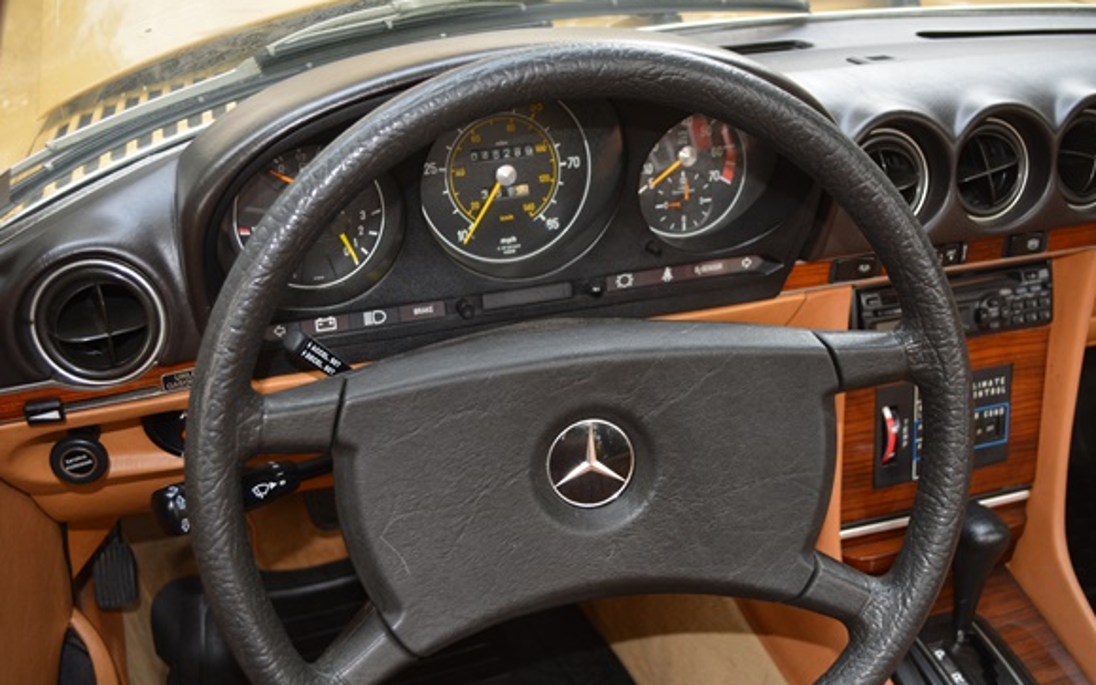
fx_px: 1135
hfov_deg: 51.5
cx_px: 553
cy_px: 367
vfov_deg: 33.6
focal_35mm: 38
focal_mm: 24
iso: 450
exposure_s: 1/60
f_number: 4
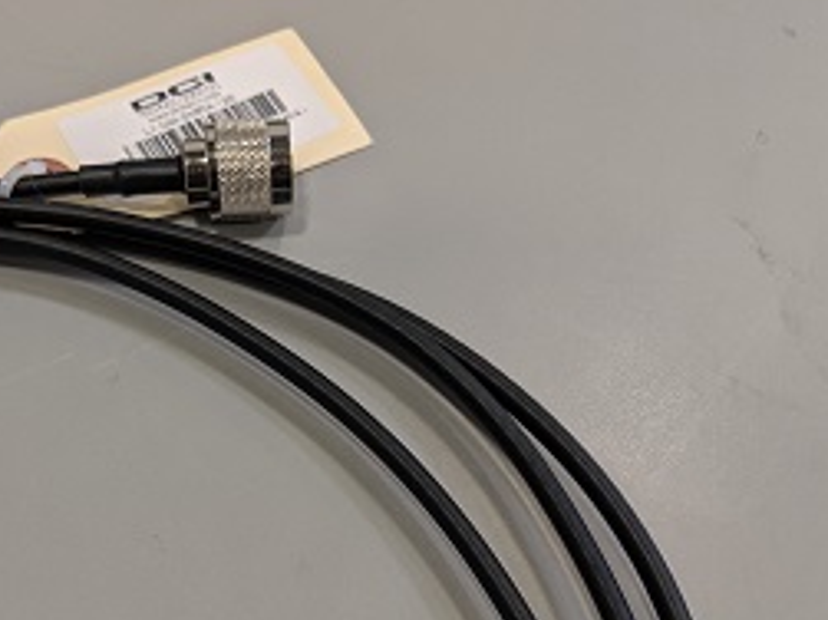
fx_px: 1028
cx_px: 238
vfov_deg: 32.7
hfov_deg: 42.9
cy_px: 488
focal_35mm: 43
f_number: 1.8
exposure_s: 1/125
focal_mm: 4.44
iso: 142
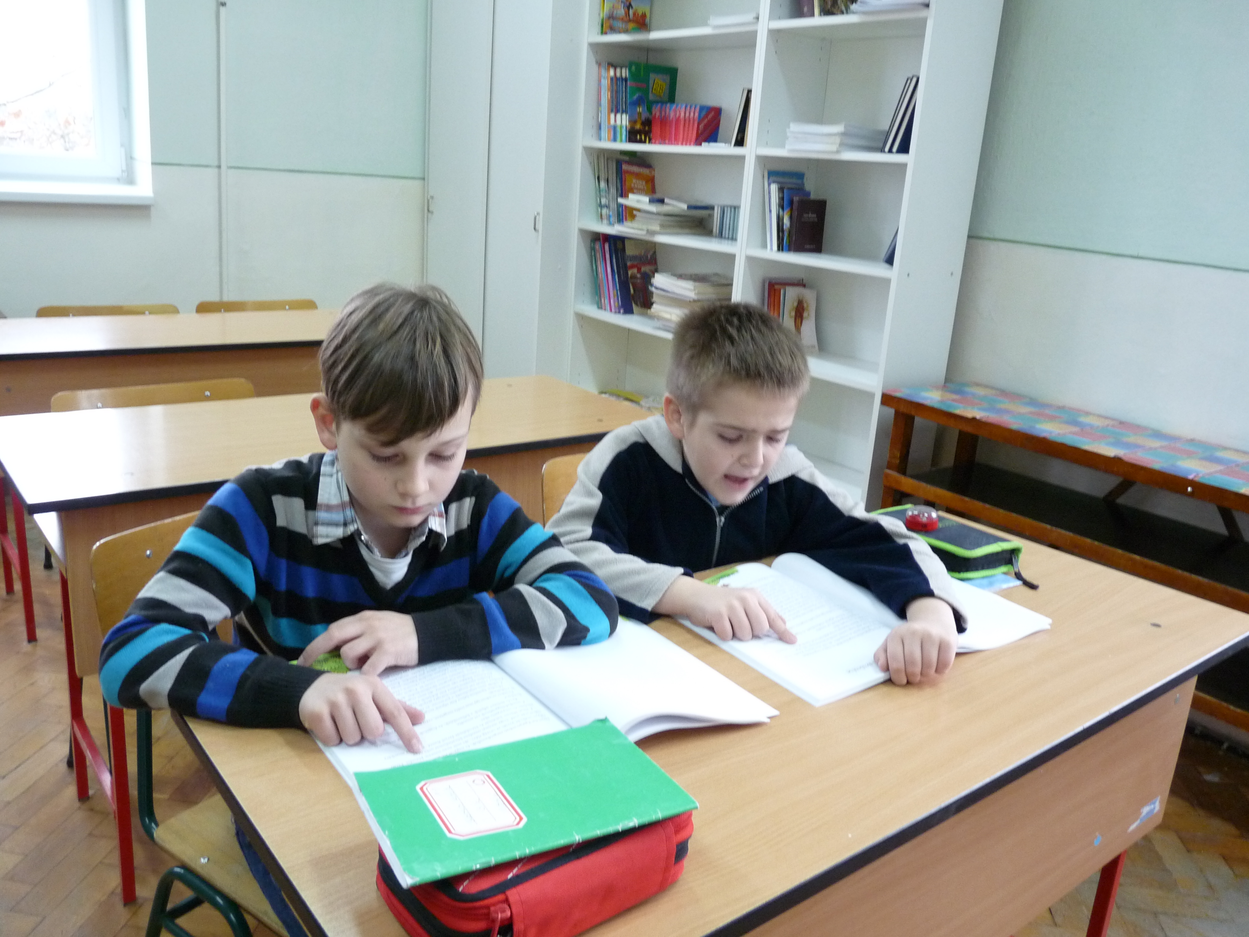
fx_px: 974
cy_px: 468
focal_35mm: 27
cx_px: 624
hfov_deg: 65.3
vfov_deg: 51.4
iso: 320
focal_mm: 4.8
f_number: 2.8
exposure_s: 1/30
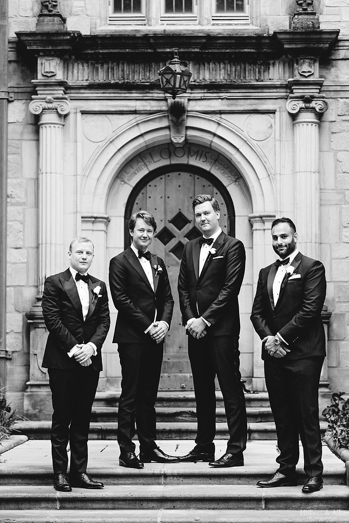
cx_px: 174
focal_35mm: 85
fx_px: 1235
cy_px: 262
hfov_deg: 16.1
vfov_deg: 23.9
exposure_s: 1/2500
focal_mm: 85
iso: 400
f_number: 1.8
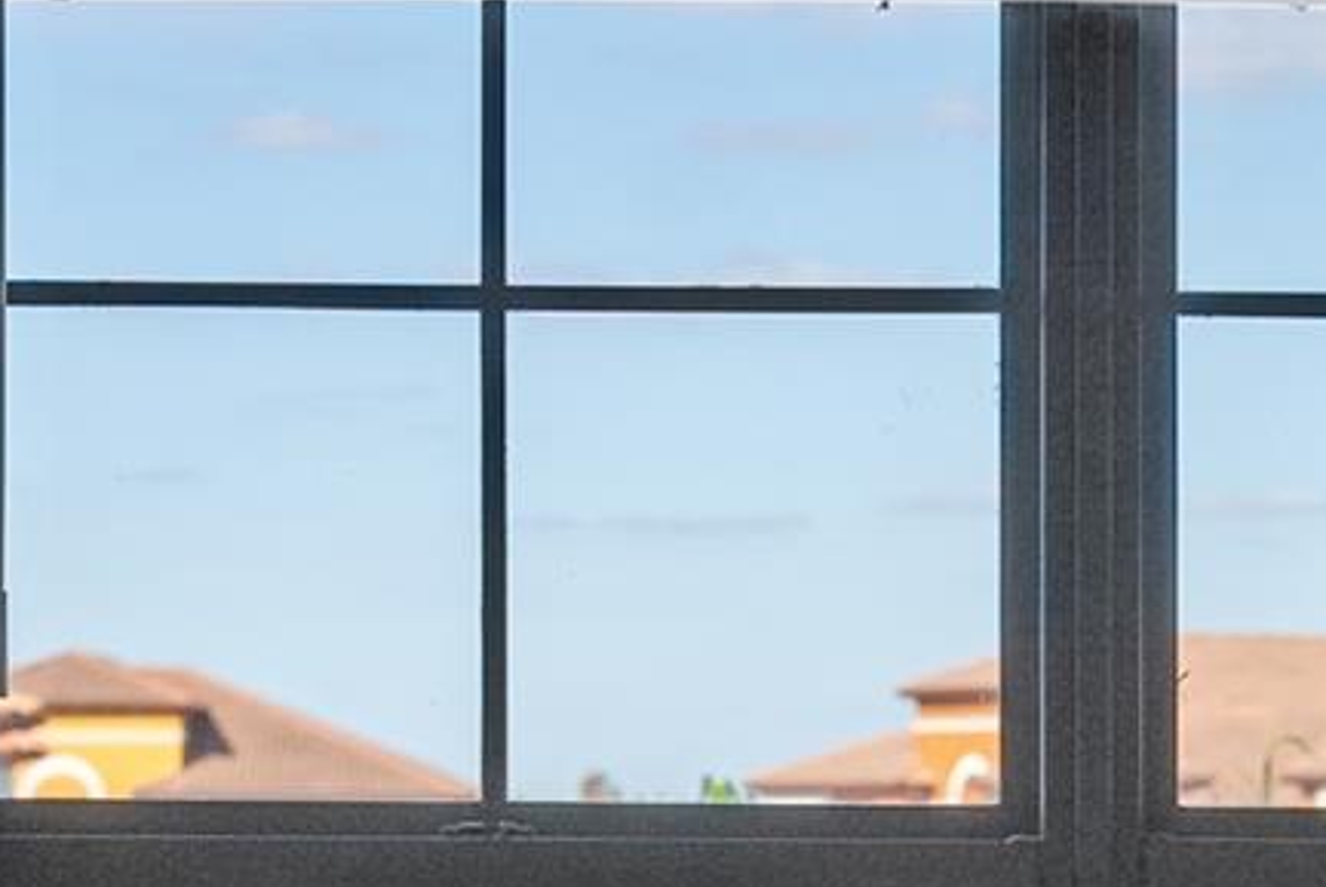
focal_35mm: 185
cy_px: 1363
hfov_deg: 11.1
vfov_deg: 7.3
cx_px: 1117
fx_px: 6821
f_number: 4
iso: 125
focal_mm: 50
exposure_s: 1/15
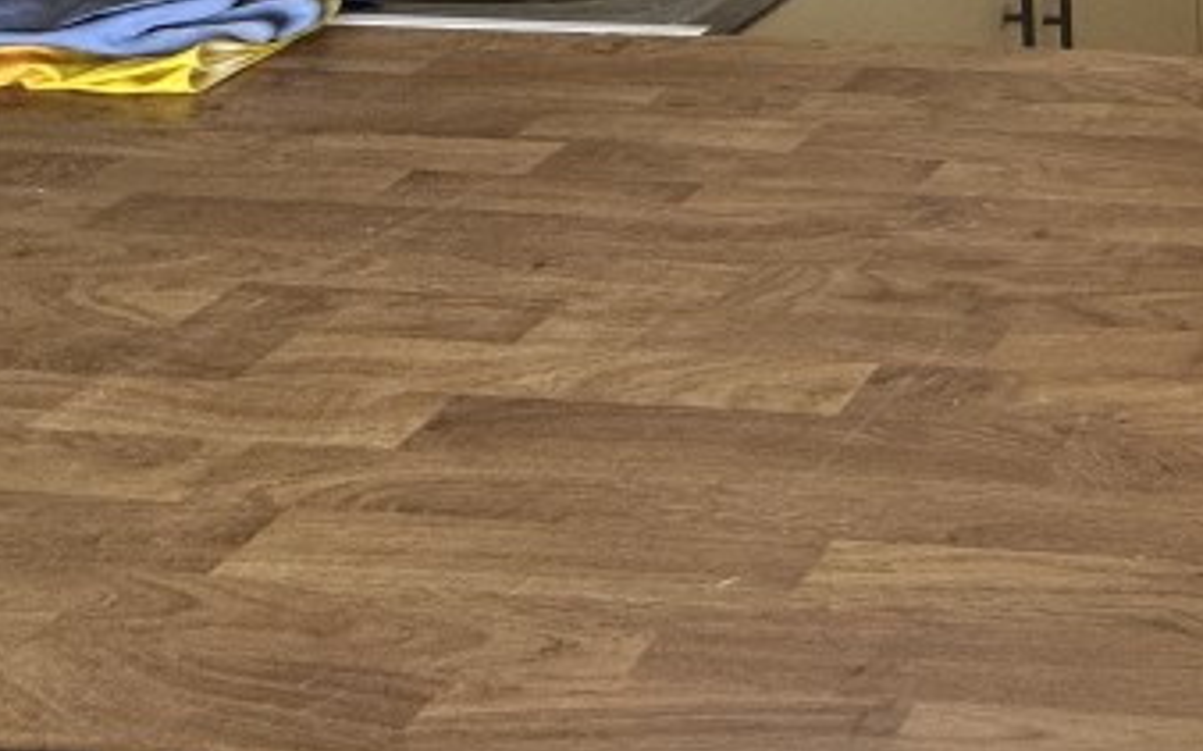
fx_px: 1475
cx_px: 1694
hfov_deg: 30.5
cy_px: -545
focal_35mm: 45
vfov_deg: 21.0
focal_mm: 2.22
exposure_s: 1/99
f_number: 2.2
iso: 125
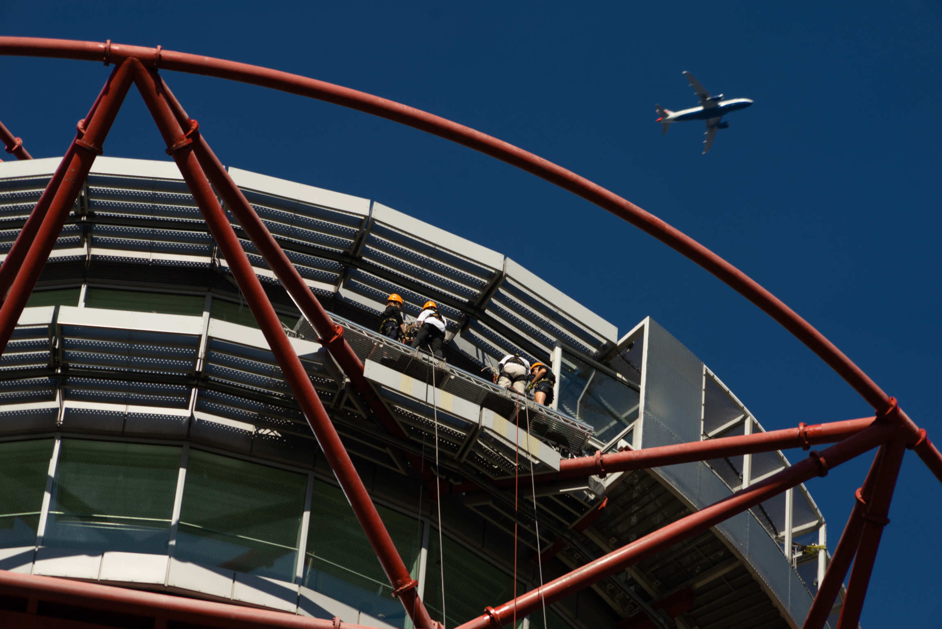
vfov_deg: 5.7
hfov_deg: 8.6
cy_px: 314
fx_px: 6282
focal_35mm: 240
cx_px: 471
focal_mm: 240
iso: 50
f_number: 6.3
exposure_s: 1/125
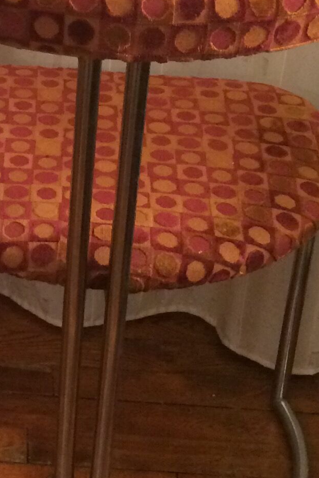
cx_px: -171
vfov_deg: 19.2
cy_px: 158
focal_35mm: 106
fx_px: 1409
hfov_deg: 12.3
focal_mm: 4.15
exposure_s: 1/20
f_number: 2.2
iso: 250
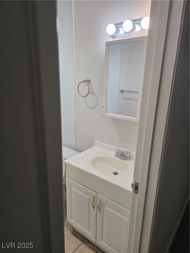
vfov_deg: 73.9
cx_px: 95
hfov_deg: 58.9
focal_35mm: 23
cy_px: 126
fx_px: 168
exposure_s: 1/120
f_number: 1.8
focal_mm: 5.4
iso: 100
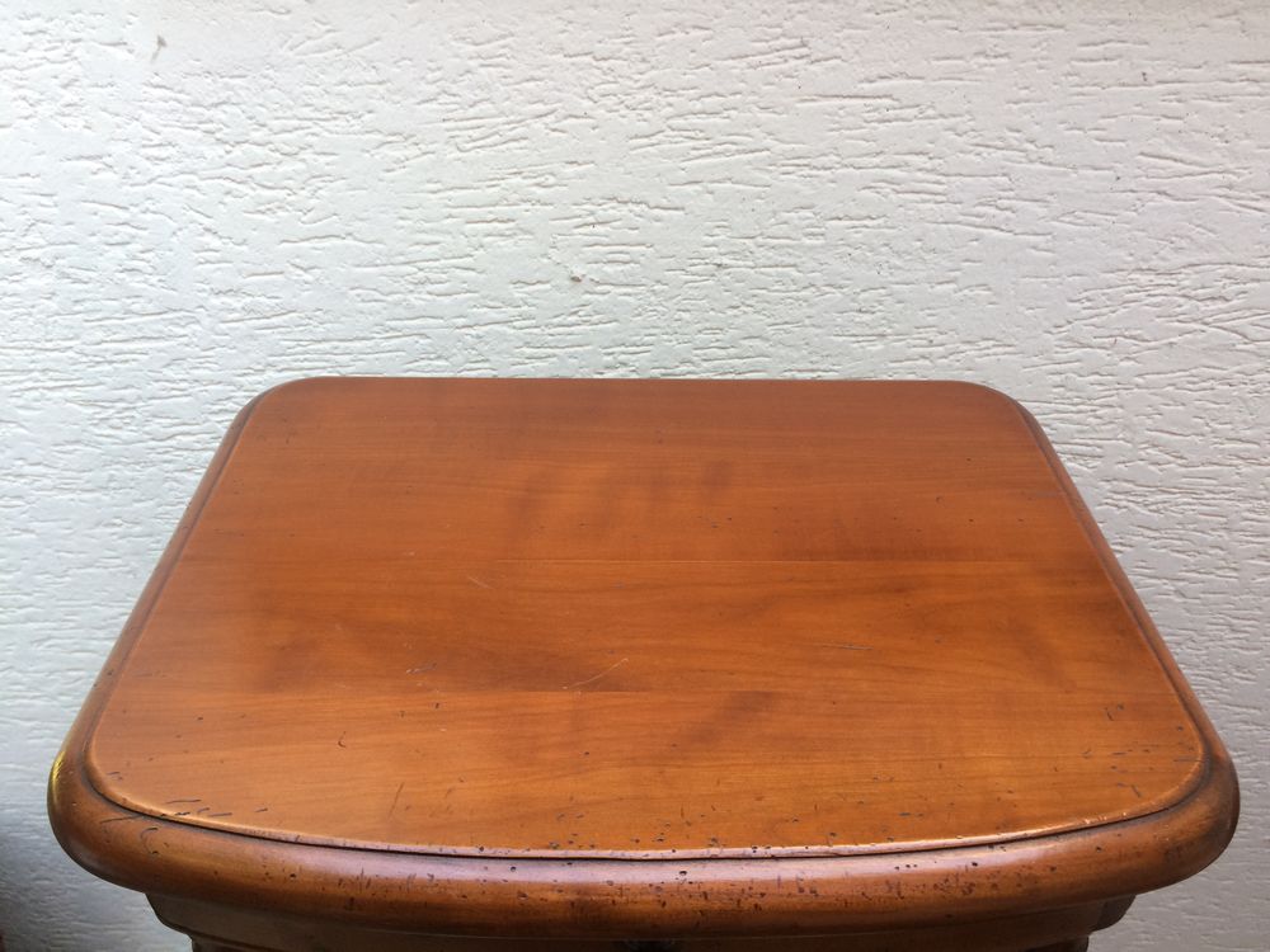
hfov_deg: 61.7
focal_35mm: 29
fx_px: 1064
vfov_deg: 48.2
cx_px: 635
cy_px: 476
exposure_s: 1/33
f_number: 2.2
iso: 40
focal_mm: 4.15
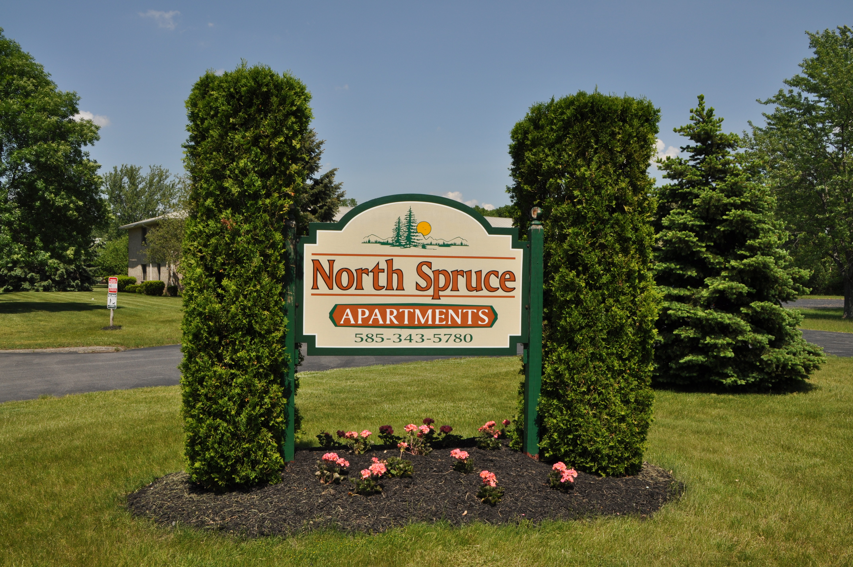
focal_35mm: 32
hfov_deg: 59.6
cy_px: 284
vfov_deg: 41.6
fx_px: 745
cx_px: 426
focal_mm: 21
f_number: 9
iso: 200
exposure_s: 1/320
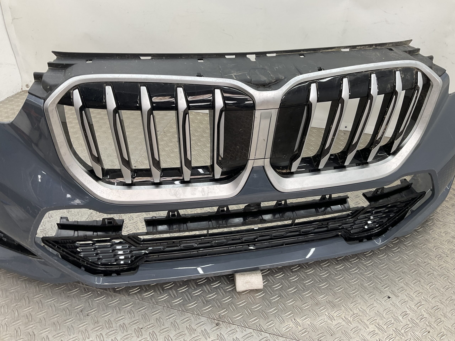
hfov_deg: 61.7
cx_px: 228
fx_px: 381
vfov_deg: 48.2
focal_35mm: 29
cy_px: 170
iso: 32
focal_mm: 3
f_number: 1.8
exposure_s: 1/120
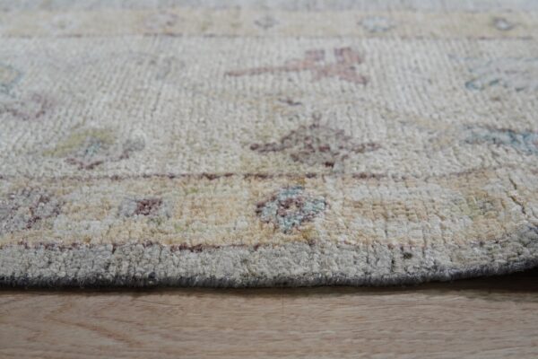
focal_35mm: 45
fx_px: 672
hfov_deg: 43.6
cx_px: 269
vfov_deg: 29.9
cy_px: 180
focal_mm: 30
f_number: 5
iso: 500
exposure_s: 1/160
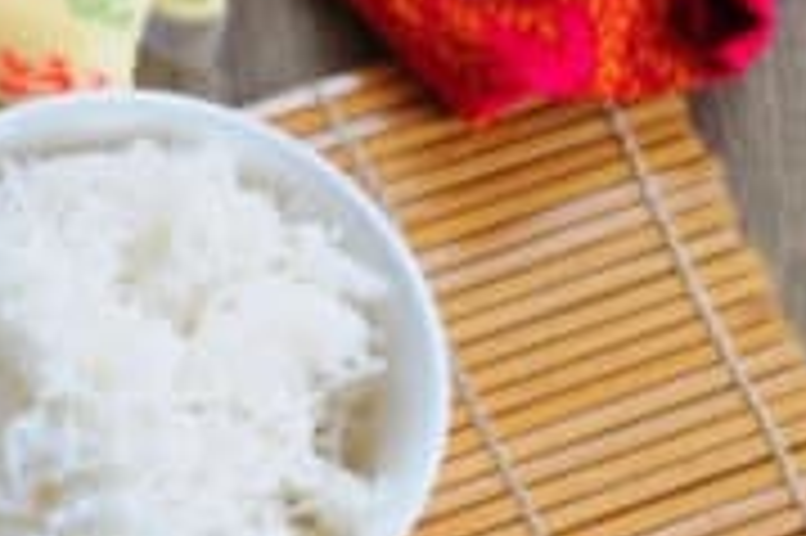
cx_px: -457
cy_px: 655
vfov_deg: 9.8
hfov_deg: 13.9
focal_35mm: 137
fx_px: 3064
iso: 400
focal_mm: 28
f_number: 5.6
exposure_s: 1/125
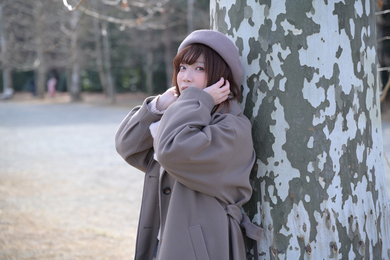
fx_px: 921
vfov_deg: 16.1
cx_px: 195
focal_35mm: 85
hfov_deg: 23.9
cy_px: 130
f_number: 4
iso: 100
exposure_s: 1/200
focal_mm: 85
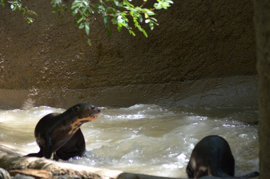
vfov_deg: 5.1
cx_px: 135
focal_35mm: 270
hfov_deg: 7.6
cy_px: 90
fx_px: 2021
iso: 1000
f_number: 4.5
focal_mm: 180
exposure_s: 1/500
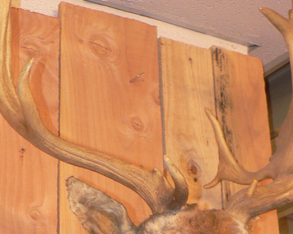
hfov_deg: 20.8
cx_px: 111
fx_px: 798
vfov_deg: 16.4
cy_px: 235
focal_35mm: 92
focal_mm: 6
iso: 100
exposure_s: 1/10
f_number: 2.8
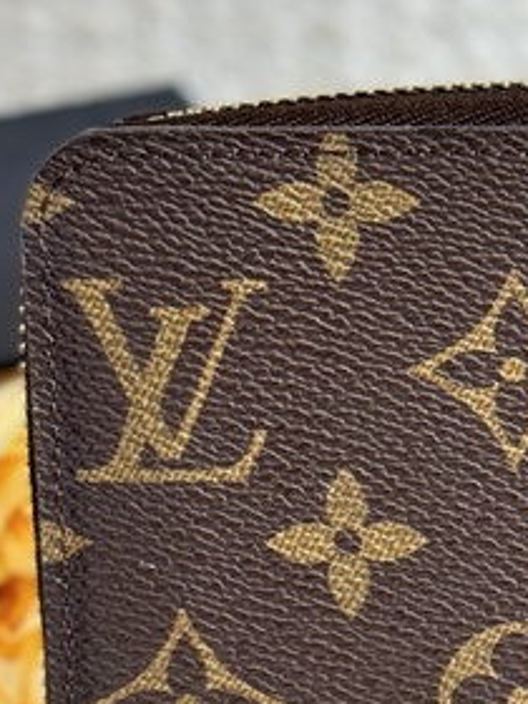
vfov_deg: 11.4
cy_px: 541
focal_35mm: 173
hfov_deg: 8.3
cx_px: 857
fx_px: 3518
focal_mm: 6.86
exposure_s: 1/50
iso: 125
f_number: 1.78
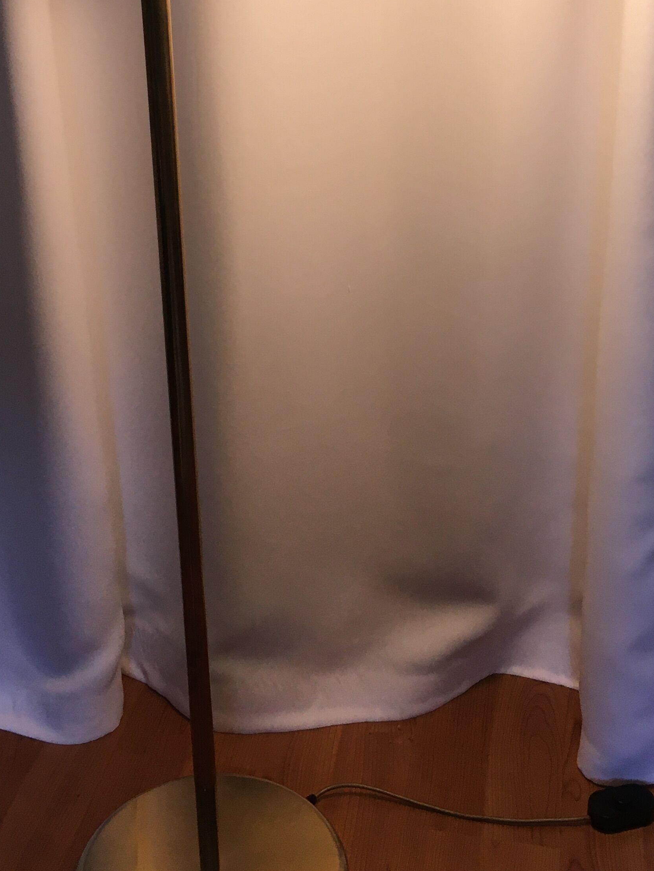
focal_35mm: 53
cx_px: 299
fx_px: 1335
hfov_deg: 27.5
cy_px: 250
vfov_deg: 35.6
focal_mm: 4.15
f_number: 2.2
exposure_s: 1/33
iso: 40
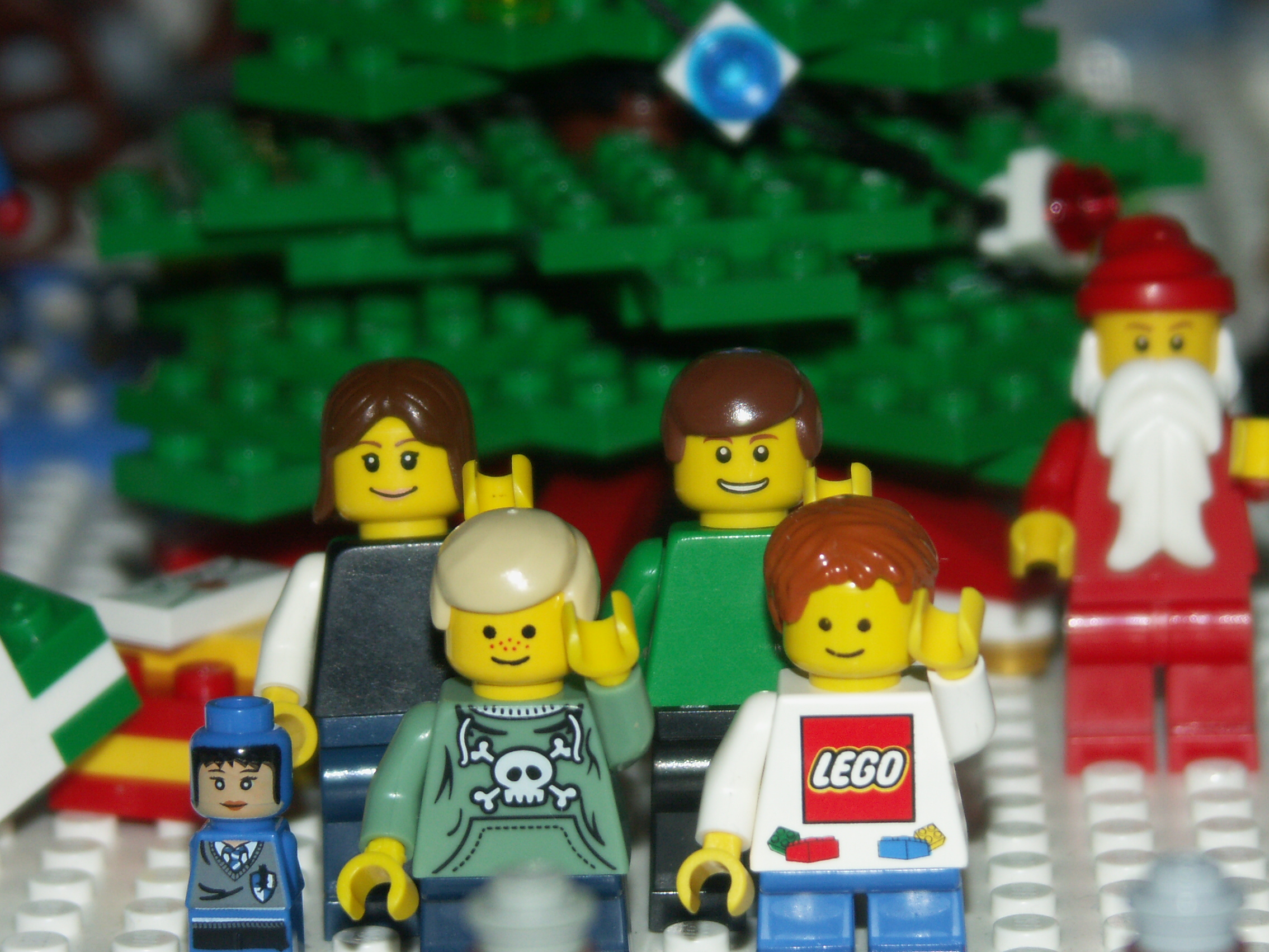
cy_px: 624
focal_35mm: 187
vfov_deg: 7.9
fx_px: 6856
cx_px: 768
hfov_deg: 10.6
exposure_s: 1/125
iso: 100
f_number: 3.2
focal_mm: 33.21
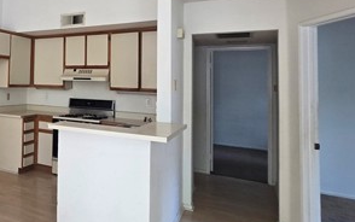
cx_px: 10
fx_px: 290
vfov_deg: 40.9
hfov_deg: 51.8
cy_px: 62
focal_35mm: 30
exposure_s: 1/60
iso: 200
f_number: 2.2
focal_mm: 2.2
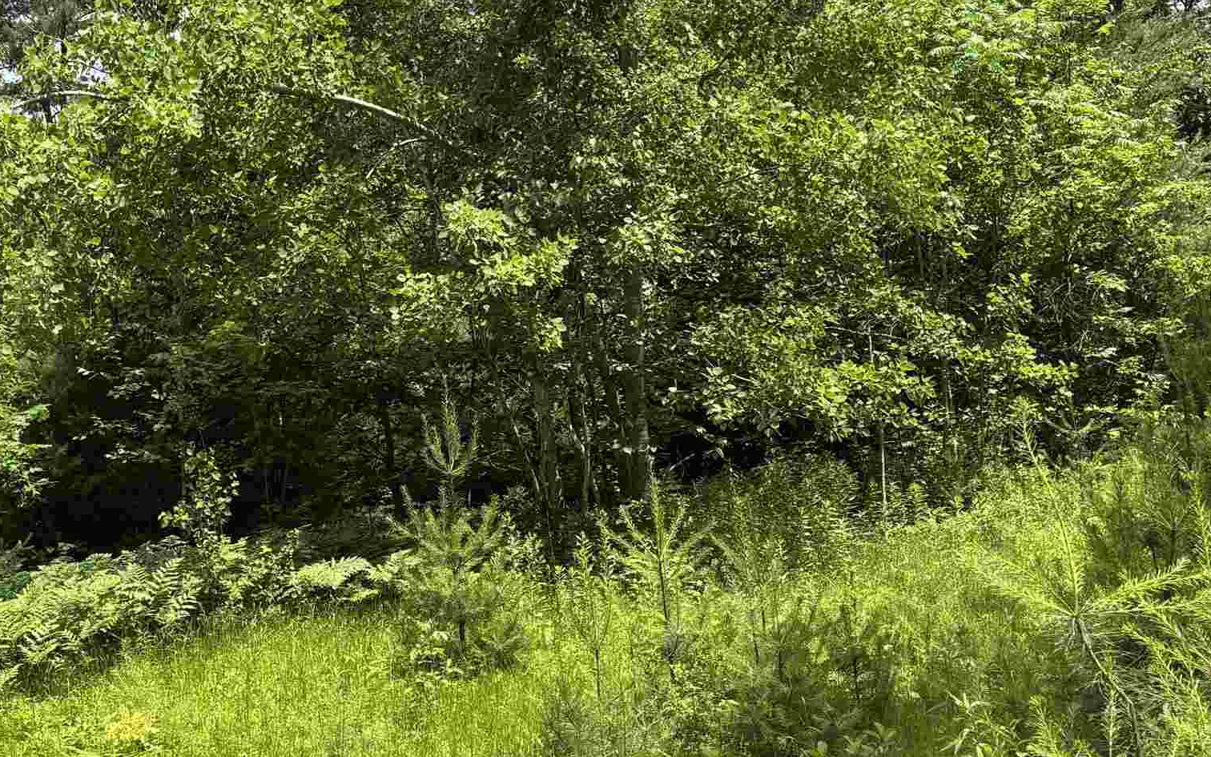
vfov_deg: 23.1
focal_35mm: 56
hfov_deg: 34.9
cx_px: 209
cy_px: 393
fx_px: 1848
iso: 50
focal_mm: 5.96
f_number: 1.6
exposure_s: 1/1590
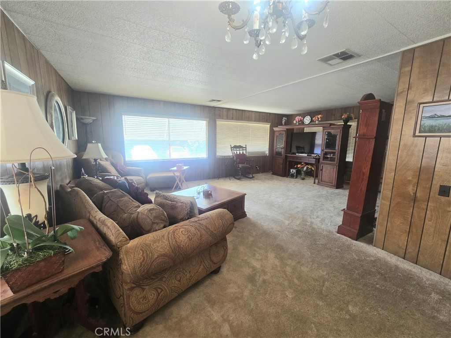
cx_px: 226
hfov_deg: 106.2
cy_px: 169
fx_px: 169
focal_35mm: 13
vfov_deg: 89.9
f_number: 2.2
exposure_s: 1/60.2
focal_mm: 2.2
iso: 160
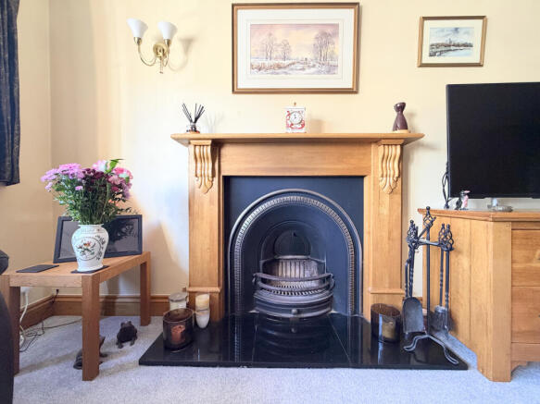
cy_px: 202
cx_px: 270
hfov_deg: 102.1
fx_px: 218
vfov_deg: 85.7
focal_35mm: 14
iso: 320
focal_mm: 2.22
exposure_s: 1/60
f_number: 2.2
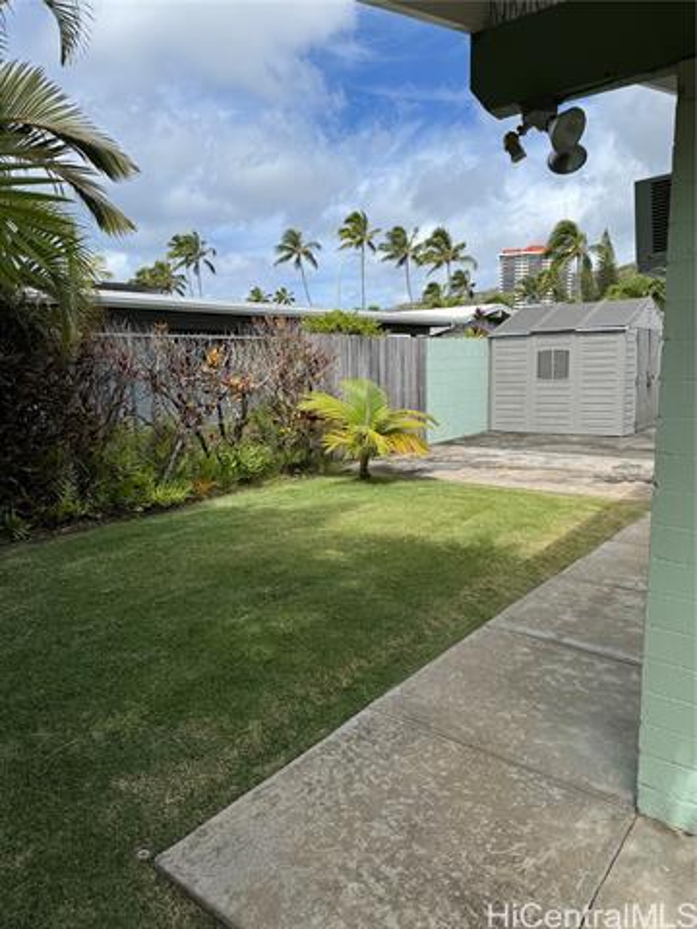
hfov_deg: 56.8
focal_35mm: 24
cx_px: 348
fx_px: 644
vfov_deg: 71.6
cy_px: 464
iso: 80
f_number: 1.78
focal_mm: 6.76
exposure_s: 1/4950
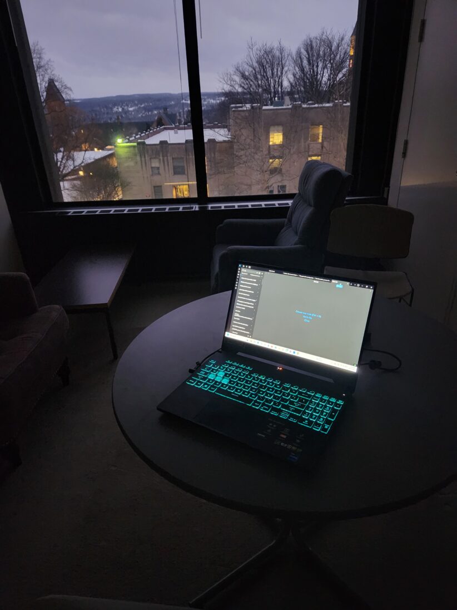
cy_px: 305
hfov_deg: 58.9
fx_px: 405
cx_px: 228
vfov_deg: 73.9
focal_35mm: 23
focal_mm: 5.4
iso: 1000
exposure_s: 1/24
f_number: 1.8
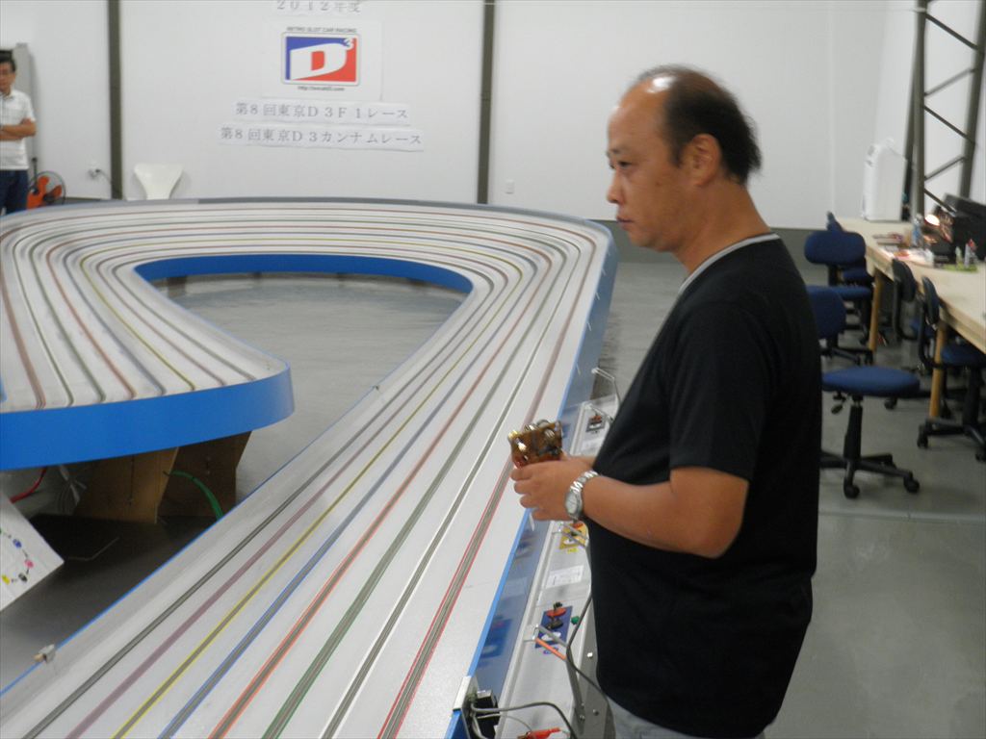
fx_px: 1396
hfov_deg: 38.9
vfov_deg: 29.7
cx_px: 493
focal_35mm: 49
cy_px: 370
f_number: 4.2
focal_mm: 8.7
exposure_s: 1/13
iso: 200
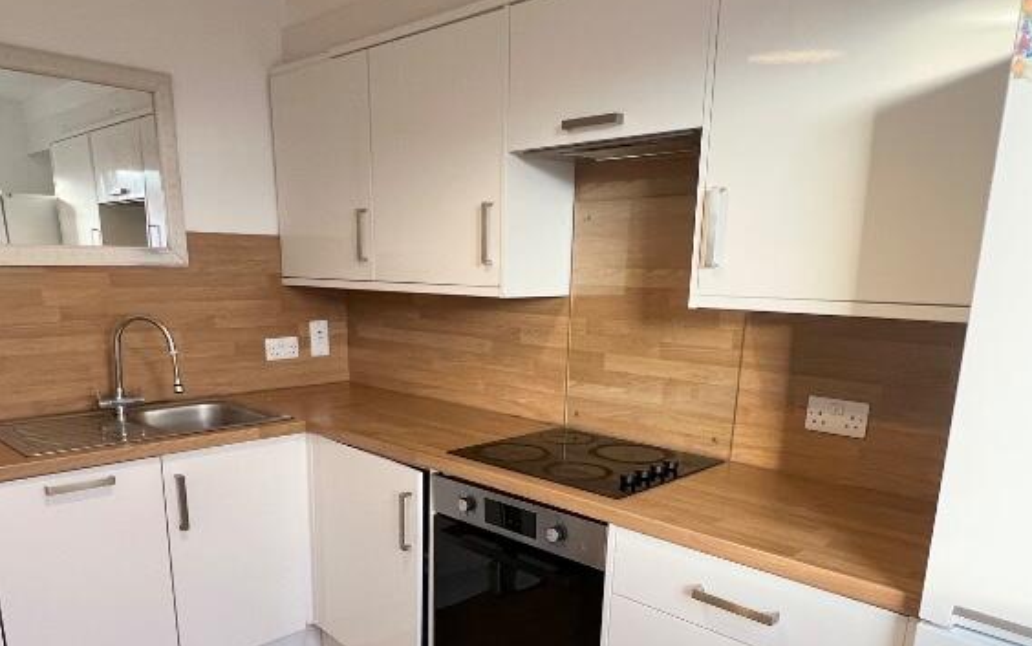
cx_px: 496
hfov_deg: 72.5
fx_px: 703
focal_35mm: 25
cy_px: 474
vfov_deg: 47.7
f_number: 1.8
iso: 250
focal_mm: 1.57
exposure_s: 1/50
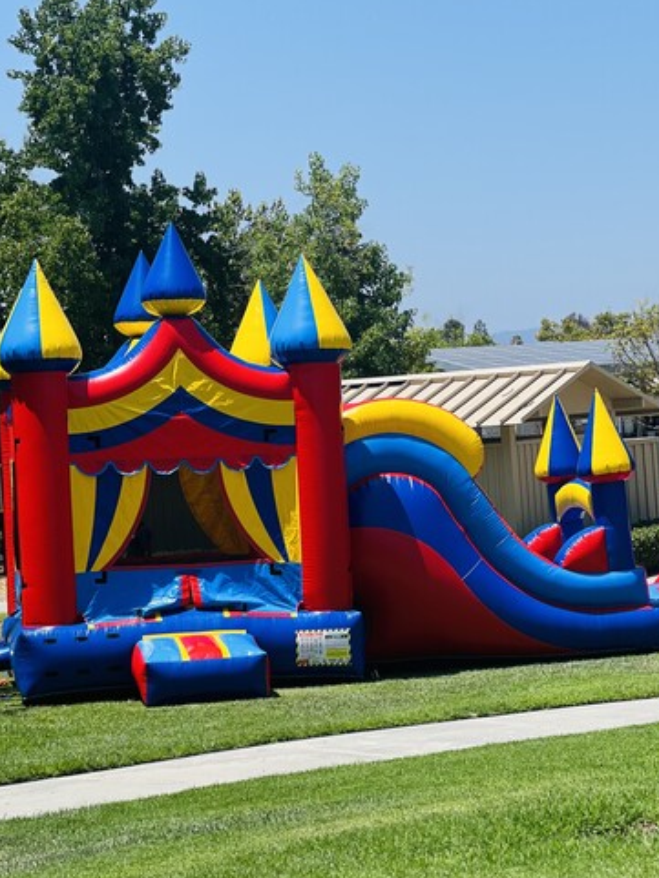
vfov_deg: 20.4
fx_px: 2436
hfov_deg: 15.4
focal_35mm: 96
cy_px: 407
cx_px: 338
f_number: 2.8
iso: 32
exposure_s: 1/677
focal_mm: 9
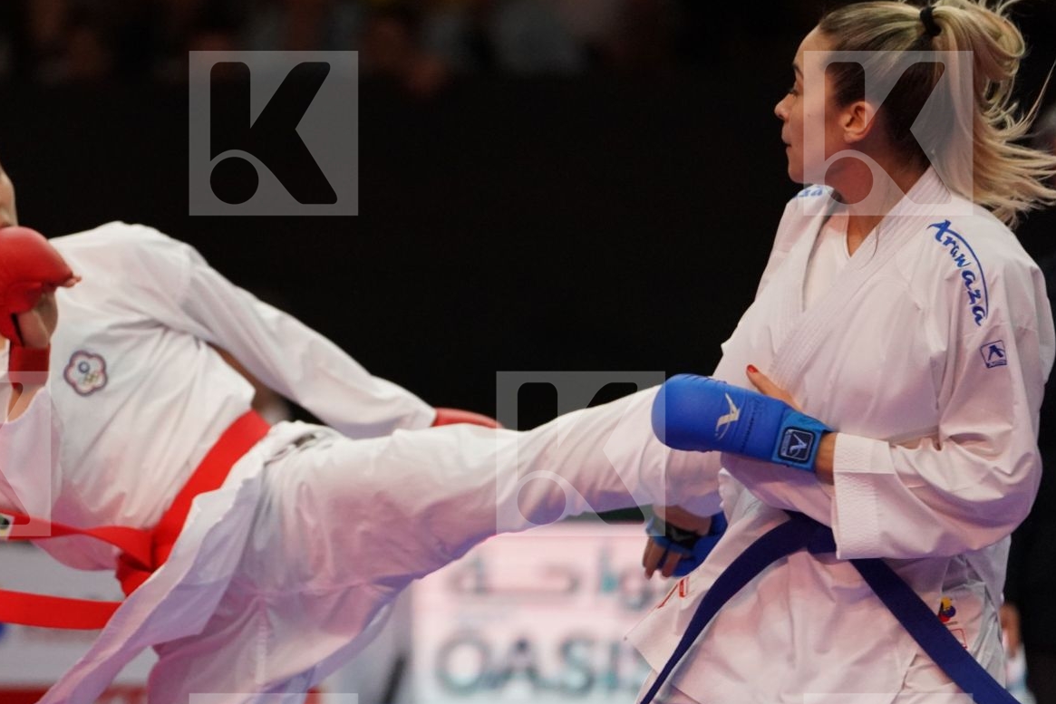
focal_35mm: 309
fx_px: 9064
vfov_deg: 4.4
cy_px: 454
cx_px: 274
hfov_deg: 6.7
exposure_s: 1/1000
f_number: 2.8
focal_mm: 200
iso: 5000
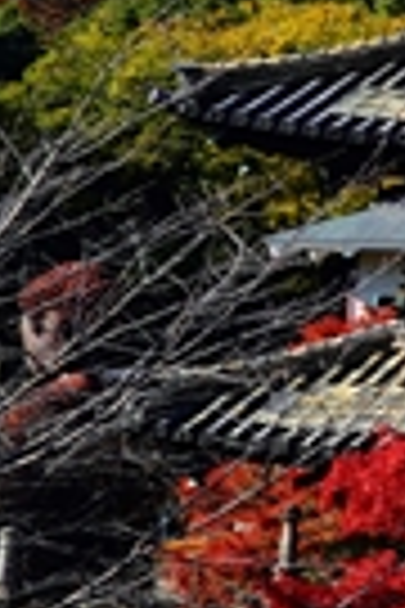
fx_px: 2396
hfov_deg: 6.8
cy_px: 65
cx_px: 1773
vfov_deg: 14.3
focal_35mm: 142
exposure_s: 1/200
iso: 100
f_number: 8
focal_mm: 24
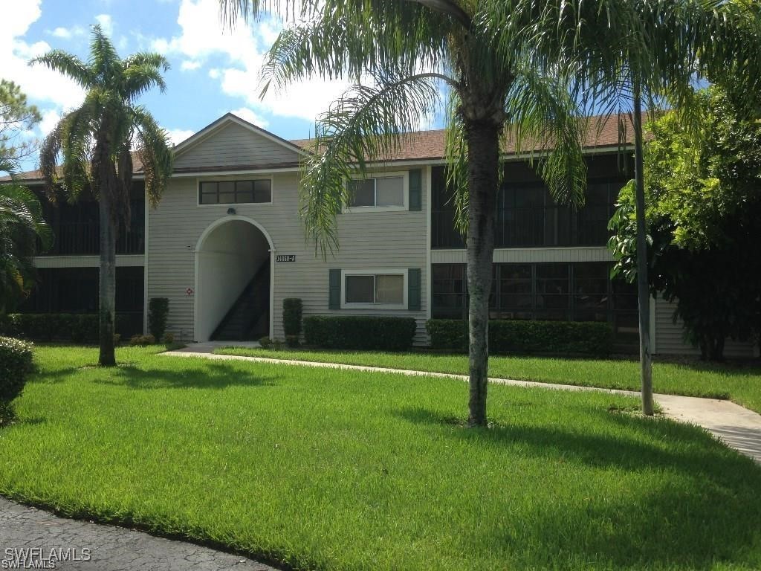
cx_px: 380
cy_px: 286
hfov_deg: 55.4
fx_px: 725
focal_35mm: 33
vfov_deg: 42.9
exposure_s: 1/1232
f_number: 2.4
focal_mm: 4.13
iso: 50
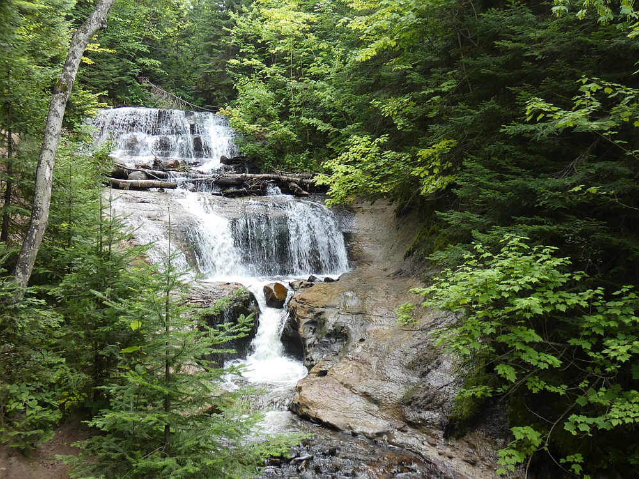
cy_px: 240
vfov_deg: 37.7
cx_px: 320
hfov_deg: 49.0
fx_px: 701
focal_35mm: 38
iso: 200
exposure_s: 1/80
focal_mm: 6.8
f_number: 3.5
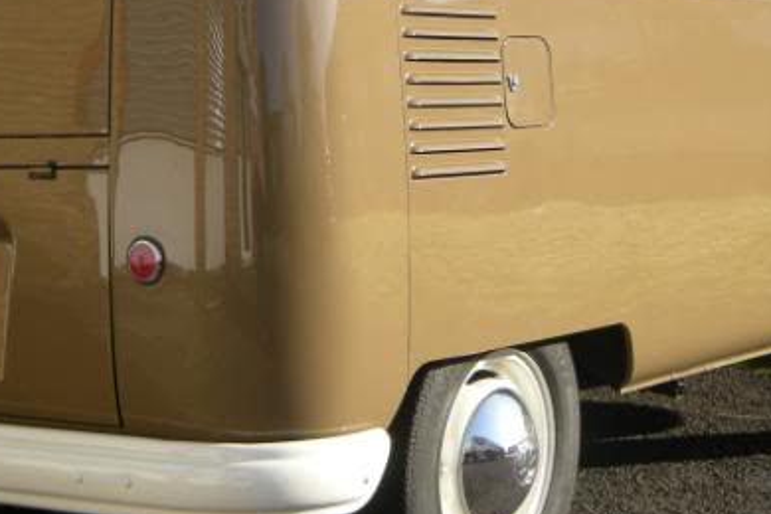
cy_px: 154
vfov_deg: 14.2
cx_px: 415
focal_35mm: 96
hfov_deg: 21.2
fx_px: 2056
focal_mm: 7.5
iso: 64
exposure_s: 1/420
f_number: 3.5
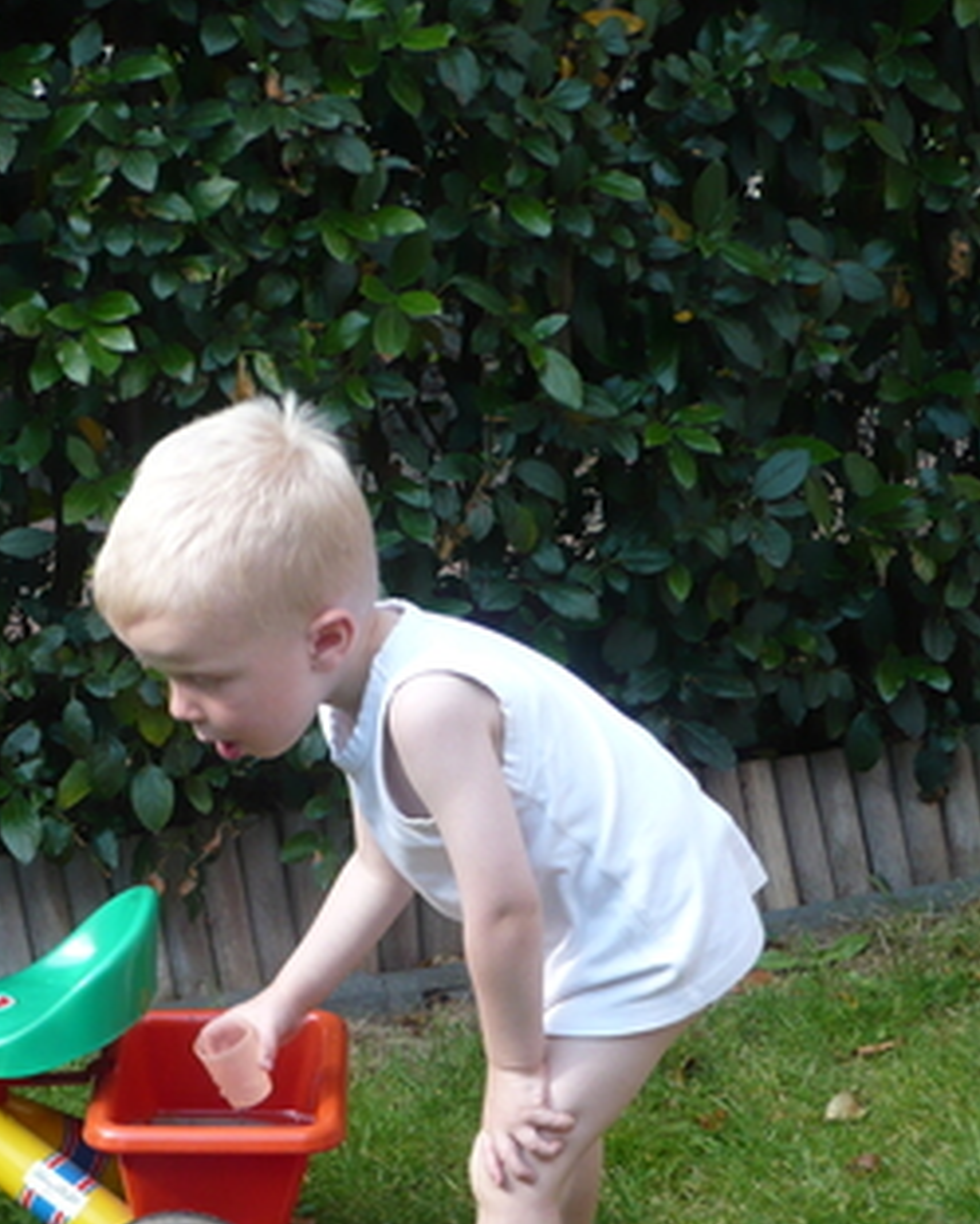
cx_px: 193
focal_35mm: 113
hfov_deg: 13.6
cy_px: 952
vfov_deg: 16.9
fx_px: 4095
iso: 100
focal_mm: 9.9
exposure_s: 1/125
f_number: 3.7
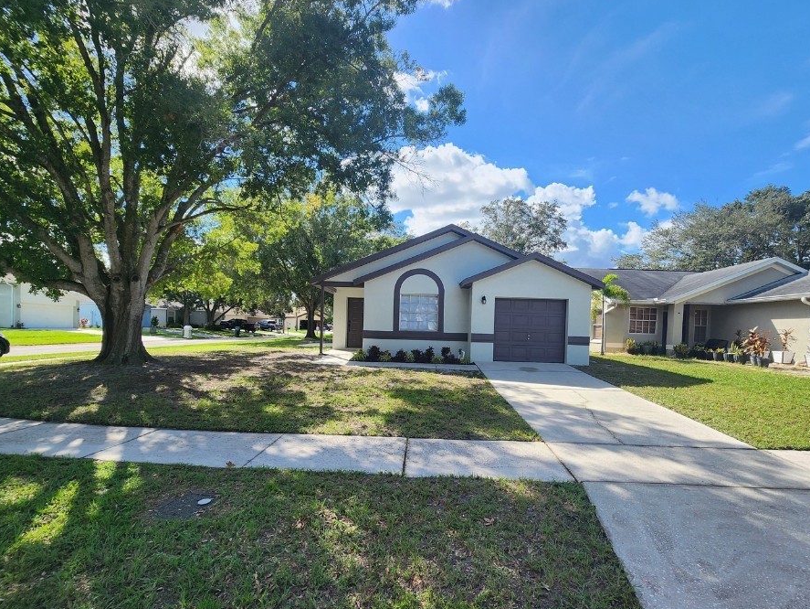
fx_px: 351
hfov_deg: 98.1
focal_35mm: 15
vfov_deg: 81.6
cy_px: 334
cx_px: 426
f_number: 2.2
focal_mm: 2.2
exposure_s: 1/1151
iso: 50
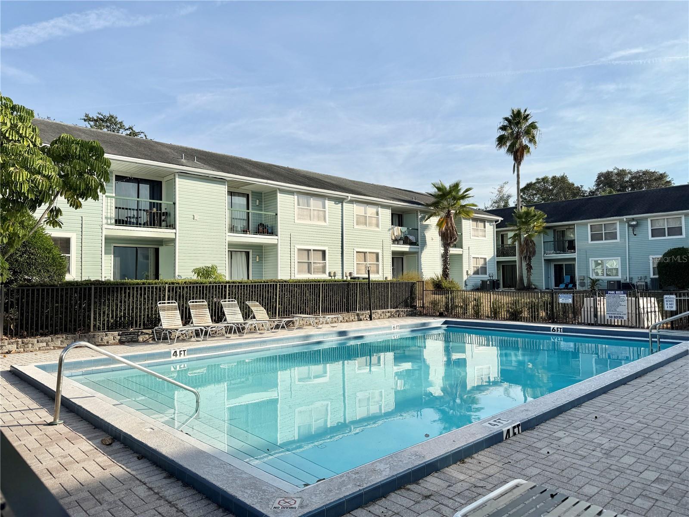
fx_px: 478
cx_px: 344
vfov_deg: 56.8
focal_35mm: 24
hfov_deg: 71.6
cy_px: 258
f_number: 1.78
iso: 80
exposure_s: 1/5319
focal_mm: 6.76
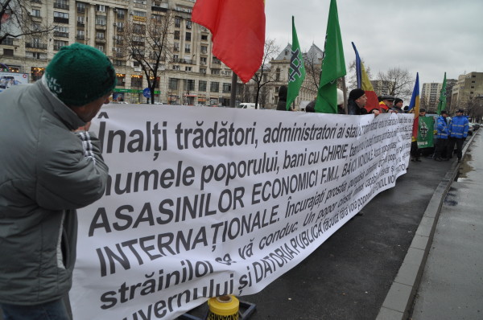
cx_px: 242
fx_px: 362
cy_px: 160
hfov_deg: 67.5
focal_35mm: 27
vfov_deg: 47.8
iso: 500
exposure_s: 1/200
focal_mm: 18
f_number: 7.1
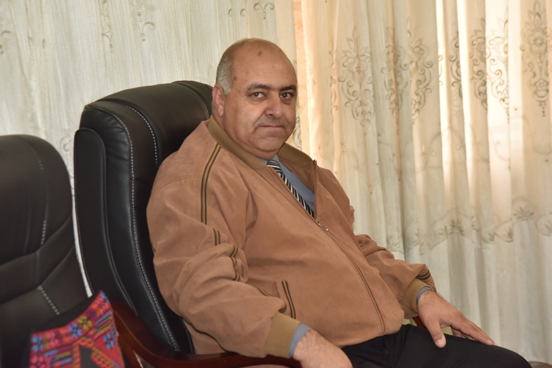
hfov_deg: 18.1
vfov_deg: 12.1
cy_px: 181
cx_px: 281
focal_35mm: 113
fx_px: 1733
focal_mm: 105
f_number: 5.6
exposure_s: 1/80
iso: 1600
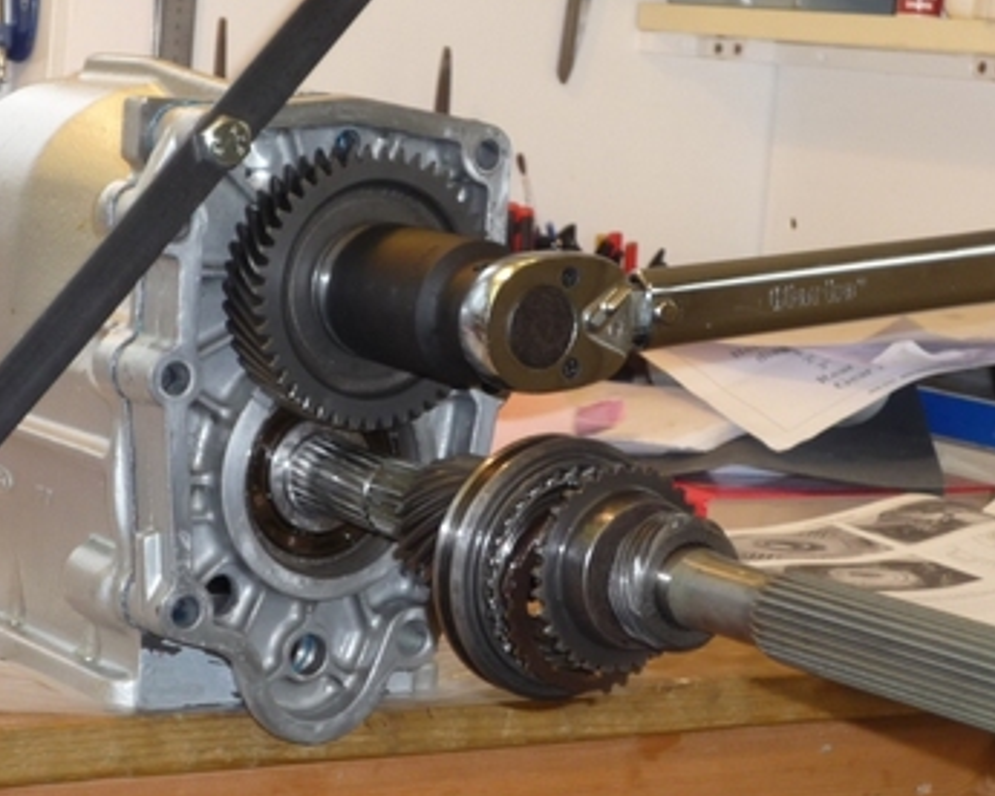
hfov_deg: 19.9
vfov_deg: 16.0
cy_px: 464
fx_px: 2827
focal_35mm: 96
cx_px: 395
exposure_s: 1/40
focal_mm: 9.3
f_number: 4.3
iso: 100
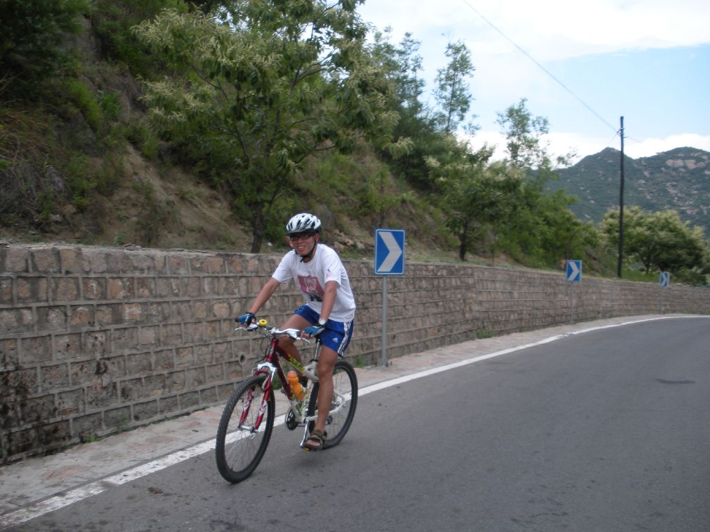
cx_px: 355
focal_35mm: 36
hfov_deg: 51.4
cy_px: 266
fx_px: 738
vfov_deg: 39.7
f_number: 3.5
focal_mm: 6.3
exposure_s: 1/195
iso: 64
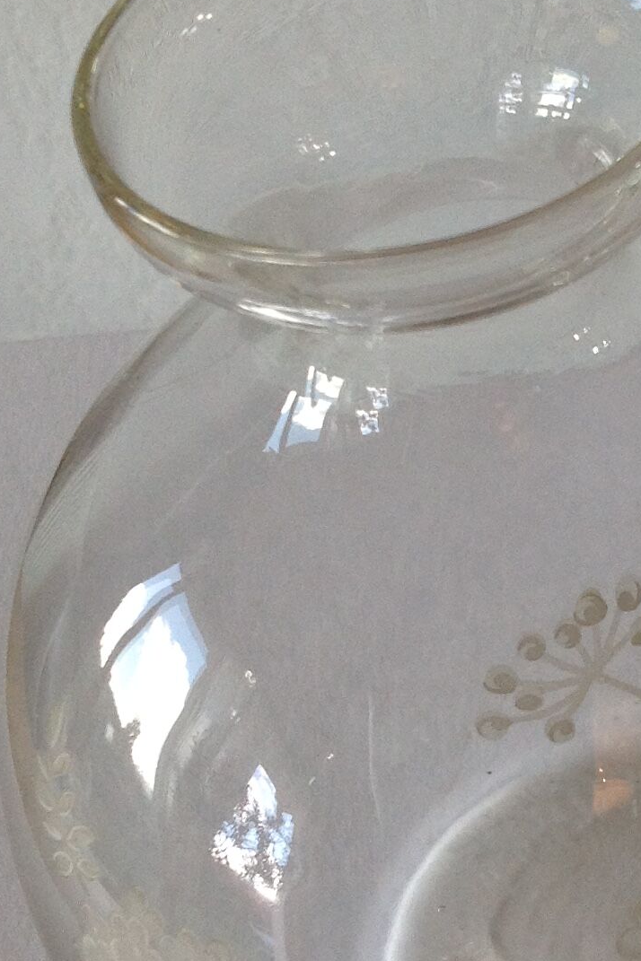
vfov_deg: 23.1
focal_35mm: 88
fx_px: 2350
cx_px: 715
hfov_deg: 15.1
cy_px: 575
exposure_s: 1/100
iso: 80
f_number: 2.4
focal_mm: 4.28
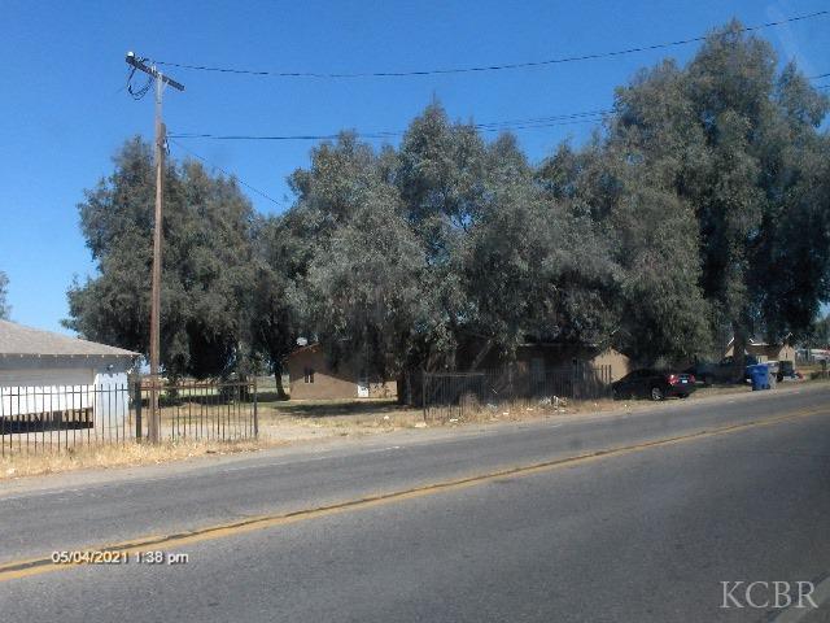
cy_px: 312
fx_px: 887
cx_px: 415
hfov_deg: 50.1
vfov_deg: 38.7
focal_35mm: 37
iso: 100
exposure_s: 1/348
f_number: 6.5
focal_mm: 6.11
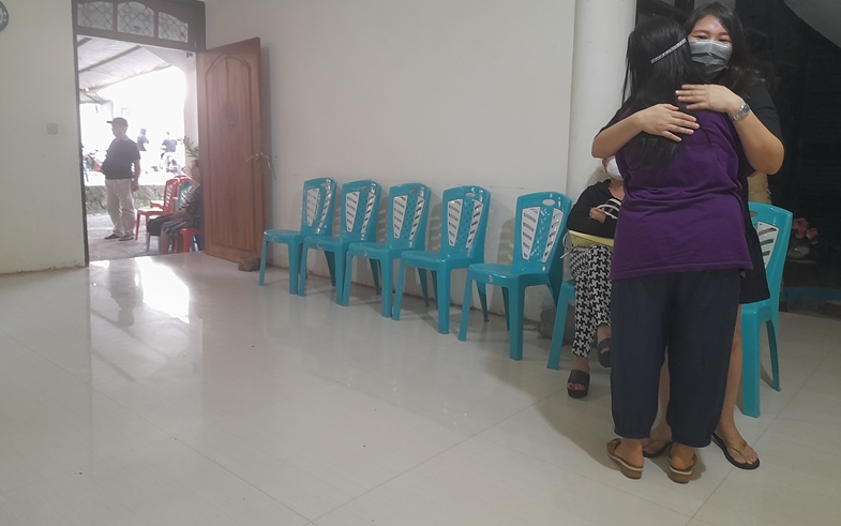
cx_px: 415
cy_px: 231
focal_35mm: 27
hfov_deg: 68.4
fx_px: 619
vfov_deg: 46.0
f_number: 2
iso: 250
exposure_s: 1/33
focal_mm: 4.6
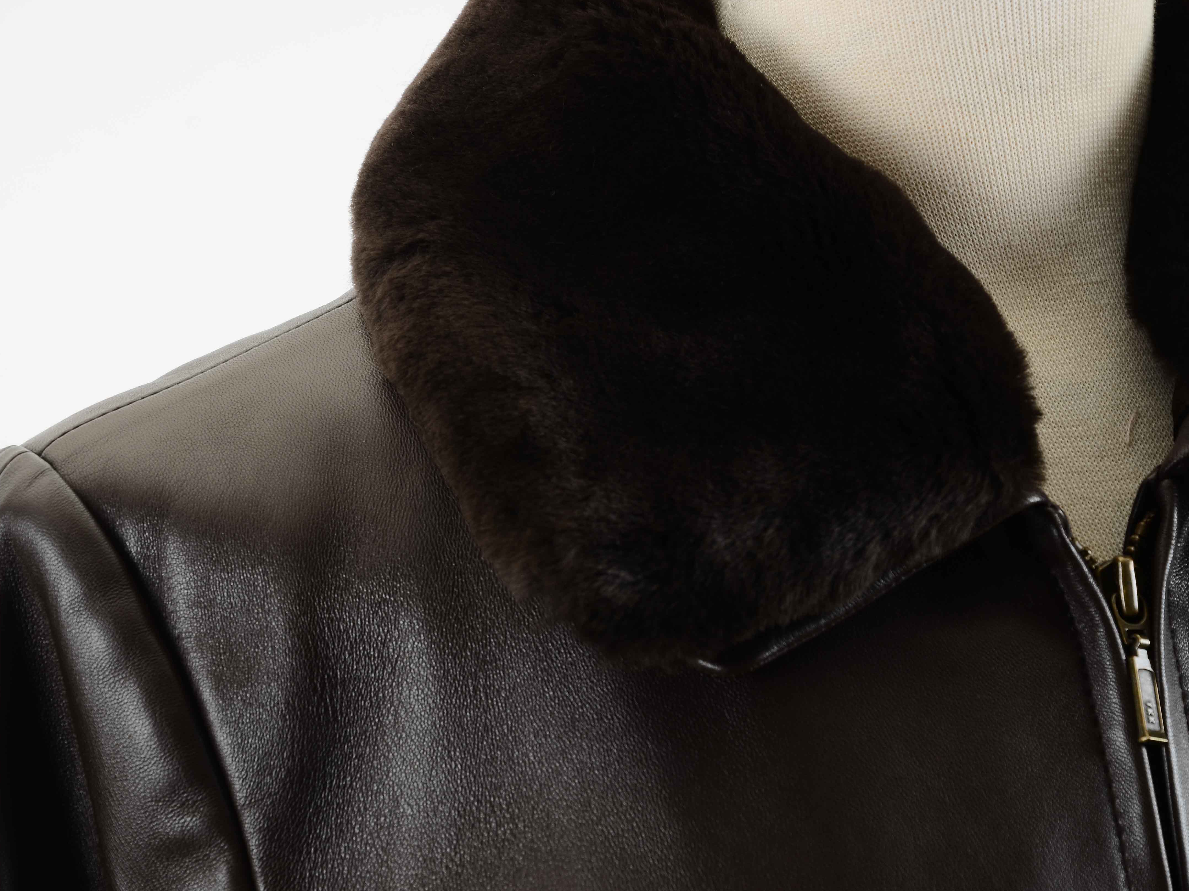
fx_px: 4500
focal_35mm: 131
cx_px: 550
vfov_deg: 11.3
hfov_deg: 15.1
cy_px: 445
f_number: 8
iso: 160
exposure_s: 1/80
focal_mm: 80
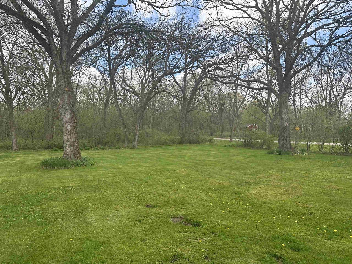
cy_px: 132
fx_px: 244
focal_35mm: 24
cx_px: 176
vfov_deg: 56.8
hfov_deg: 71.6
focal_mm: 6.86
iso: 80
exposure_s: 1/850
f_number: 1.78
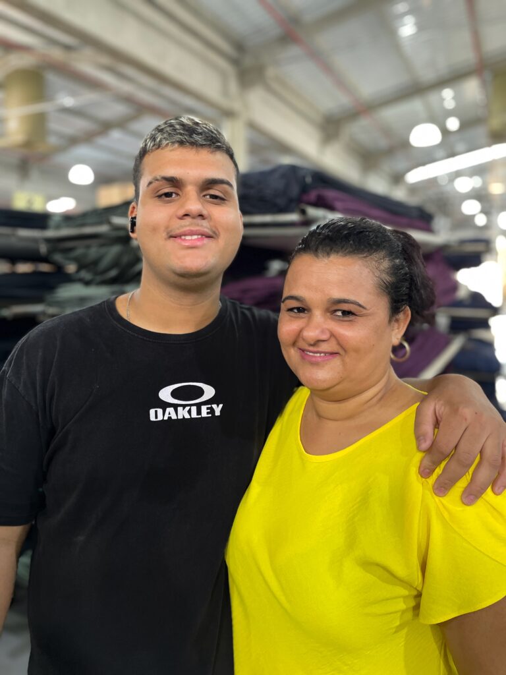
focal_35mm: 26
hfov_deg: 53.1
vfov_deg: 67.3
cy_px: 338
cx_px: 253
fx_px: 507
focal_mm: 4.2
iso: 250
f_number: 1.6
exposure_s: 1/60
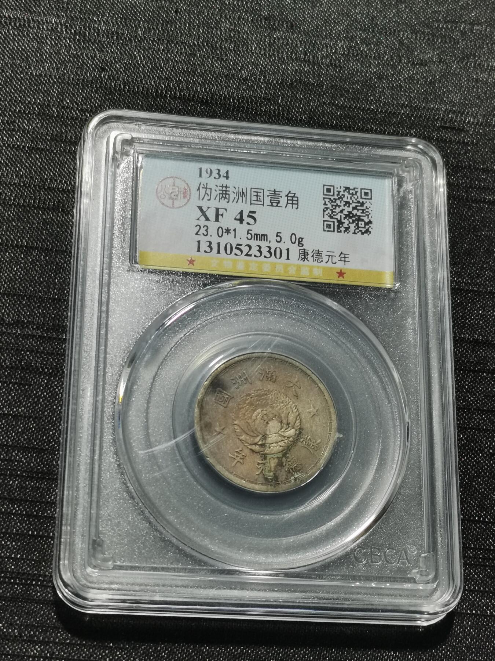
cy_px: 330
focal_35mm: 67
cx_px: 248
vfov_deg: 29.0
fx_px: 1277
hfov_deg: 21.9
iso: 80
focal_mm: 5.58
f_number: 1.8
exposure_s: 1/100
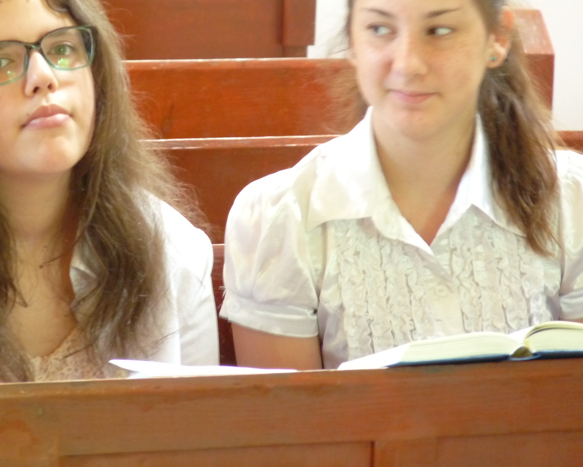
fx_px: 6832
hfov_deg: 4.9
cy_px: 165
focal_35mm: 396
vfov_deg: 3.9
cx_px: 181
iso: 400
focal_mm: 51.5
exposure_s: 1/10
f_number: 3.7
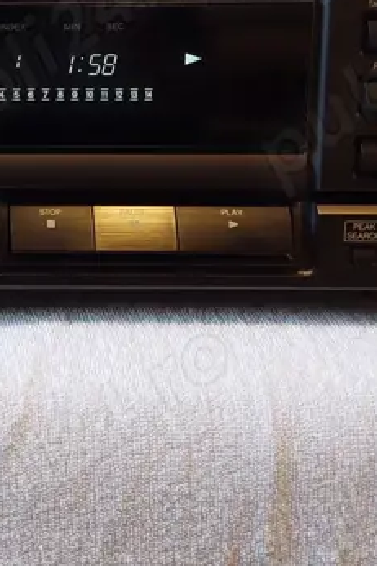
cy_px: 77
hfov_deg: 17.5
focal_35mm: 72
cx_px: -140
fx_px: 1132
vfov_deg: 27.3
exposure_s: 1/60
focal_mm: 5.23
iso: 400
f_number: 1.8
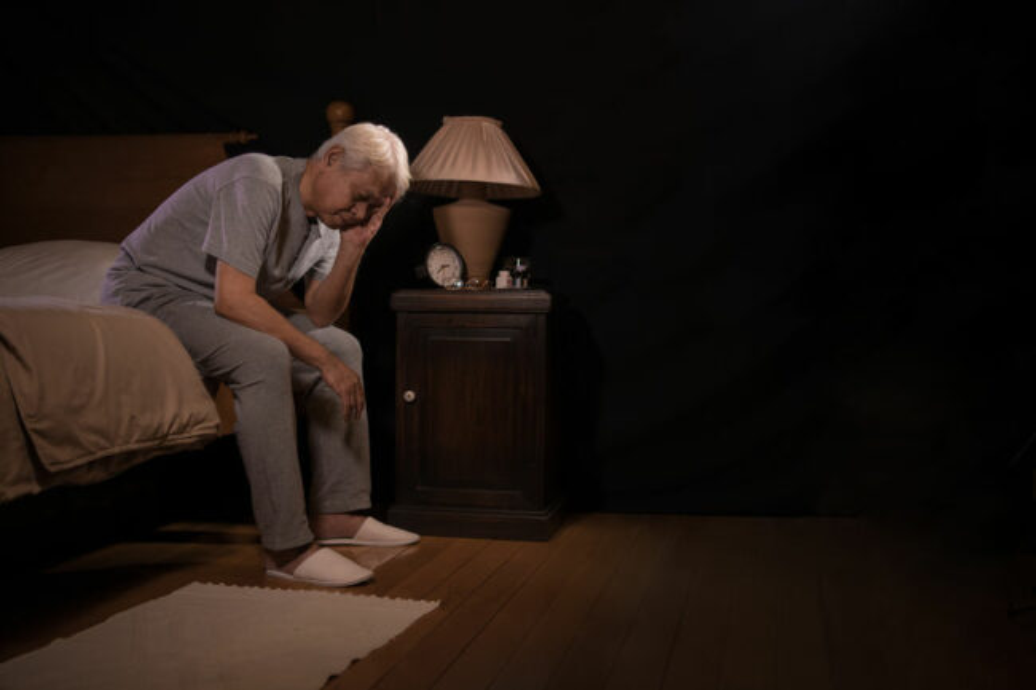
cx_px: 518
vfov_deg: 33.4
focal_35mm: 40
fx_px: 1151
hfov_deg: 48.5
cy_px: 345
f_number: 2.8
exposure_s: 1/40
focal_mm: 40
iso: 400
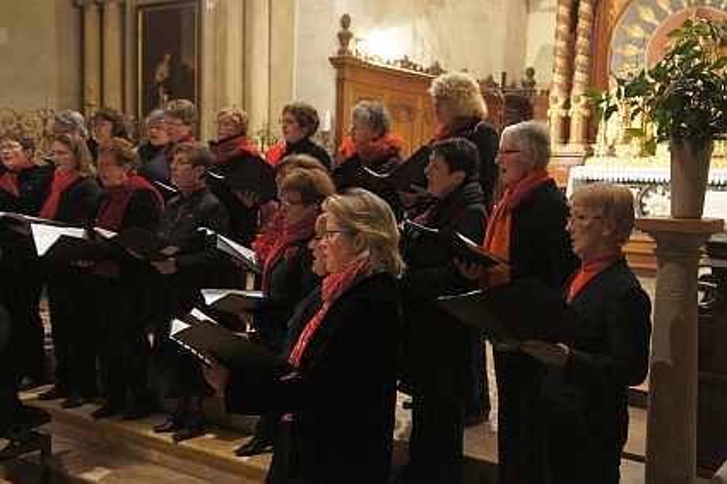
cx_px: 364
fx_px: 818
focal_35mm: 40
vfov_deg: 33.0
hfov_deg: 47.9
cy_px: 242
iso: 1600
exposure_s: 1/20
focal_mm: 27
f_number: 4
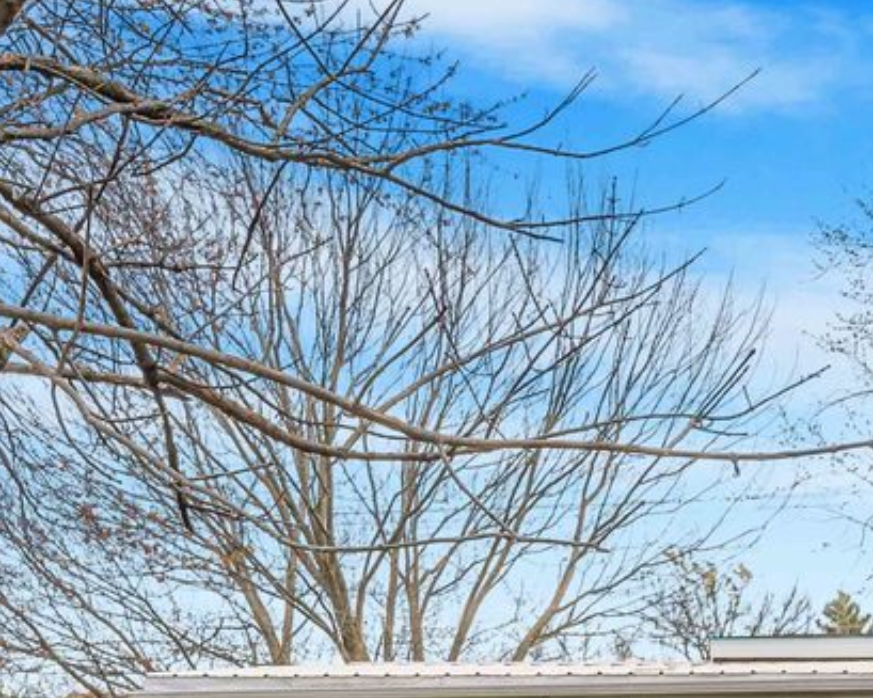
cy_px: 1042
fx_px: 3358
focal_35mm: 130
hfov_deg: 13.7
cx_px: 1394
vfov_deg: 11.4
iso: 320
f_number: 9
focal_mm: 35
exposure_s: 1/250
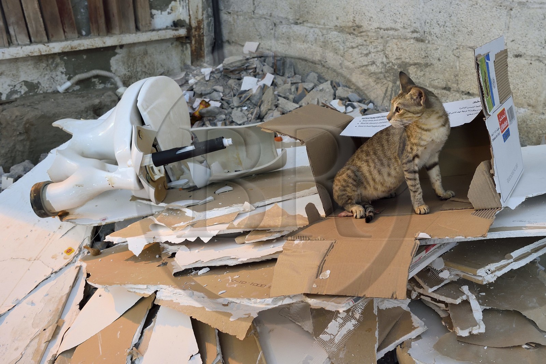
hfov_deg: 58.7
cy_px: 182
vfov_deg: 41.1
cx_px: 273
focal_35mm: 32
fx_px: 485
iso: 1600
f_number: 5
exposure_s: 1/40
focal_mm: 32
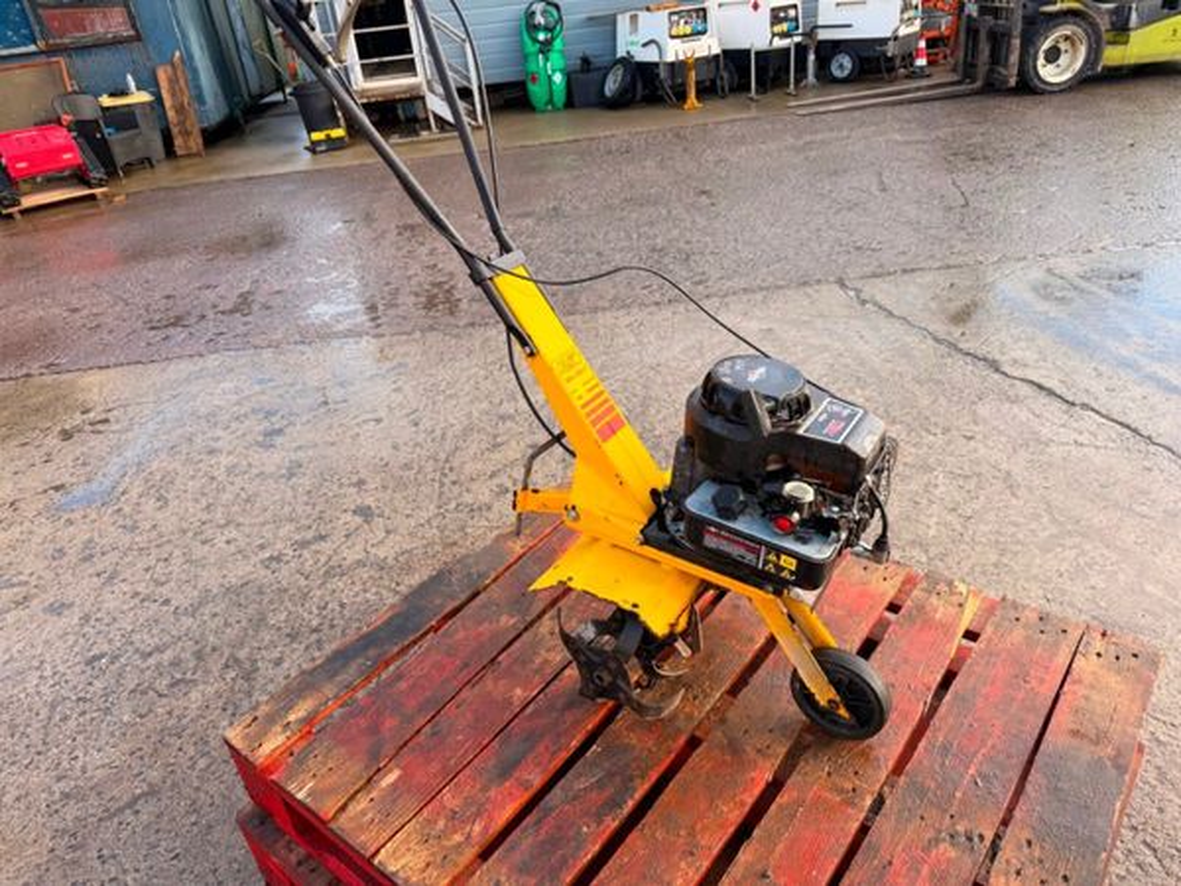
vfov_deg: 56.8
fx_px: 819
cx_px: 590
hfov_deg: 71.6
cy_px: 443
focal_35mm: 24
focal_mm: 6.76
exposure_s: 1/291
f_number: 1.78
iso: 80
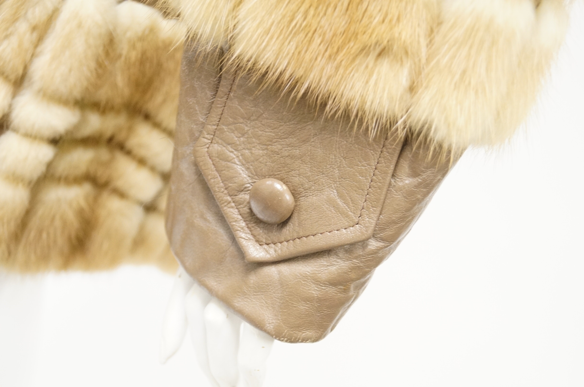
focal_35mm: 52
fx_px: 850
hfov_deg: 37.9
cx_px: 292
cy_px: 194
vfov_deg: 25.7
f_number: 5
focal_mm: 35
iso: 2500
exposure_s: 1/60
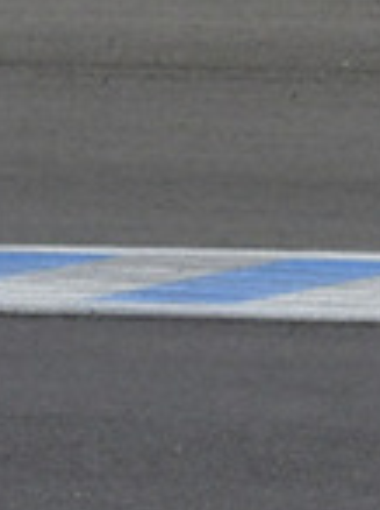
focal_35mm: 1901
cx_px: 1210
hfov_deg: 0.8
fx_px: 27906
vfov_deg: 1.0
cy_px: 919
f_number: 10
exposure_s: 1/640
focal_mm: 240
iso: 640
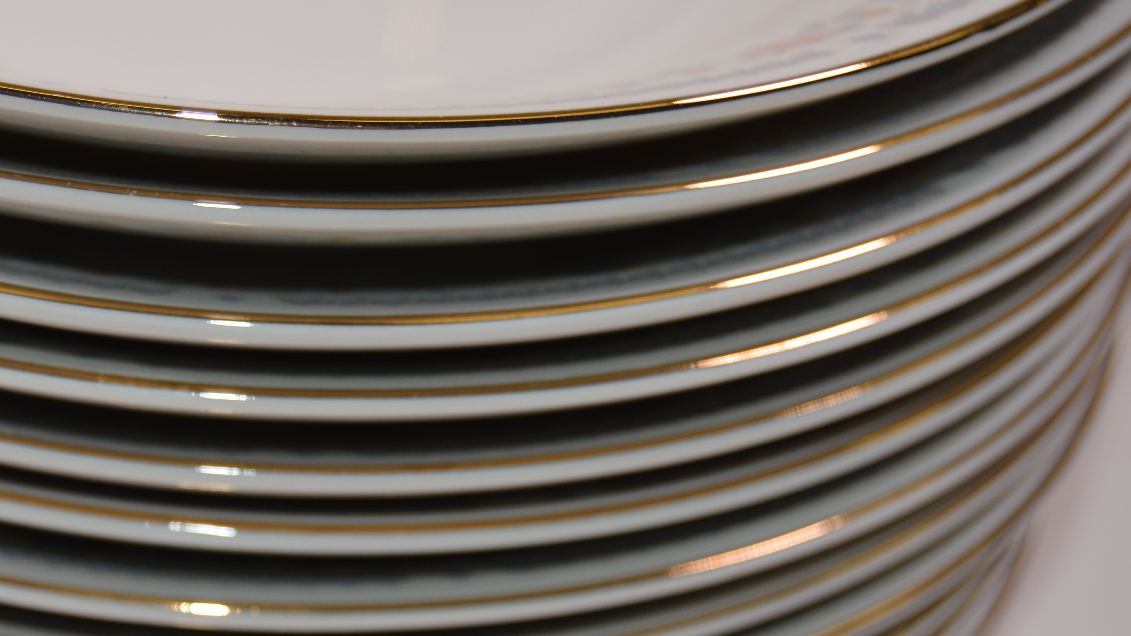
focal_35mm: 105
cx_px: 304
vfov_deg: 11.5
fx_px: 3149
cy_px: 429
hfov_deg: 20.2
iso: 200
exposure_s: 1/125
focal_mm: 40
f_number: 5
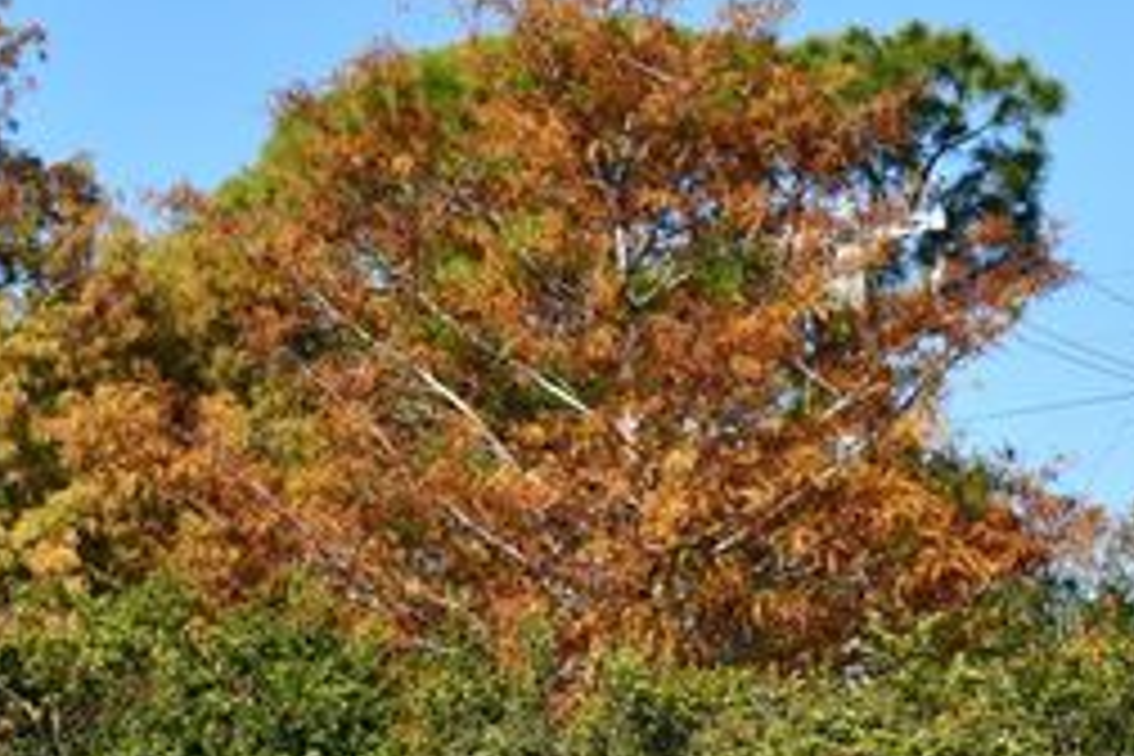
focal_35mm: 183
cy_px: 765
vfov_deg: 7.5
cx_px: -274
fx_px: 5764
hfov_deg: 11.0
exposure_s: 1/320
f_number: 9
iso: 100
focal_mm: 36
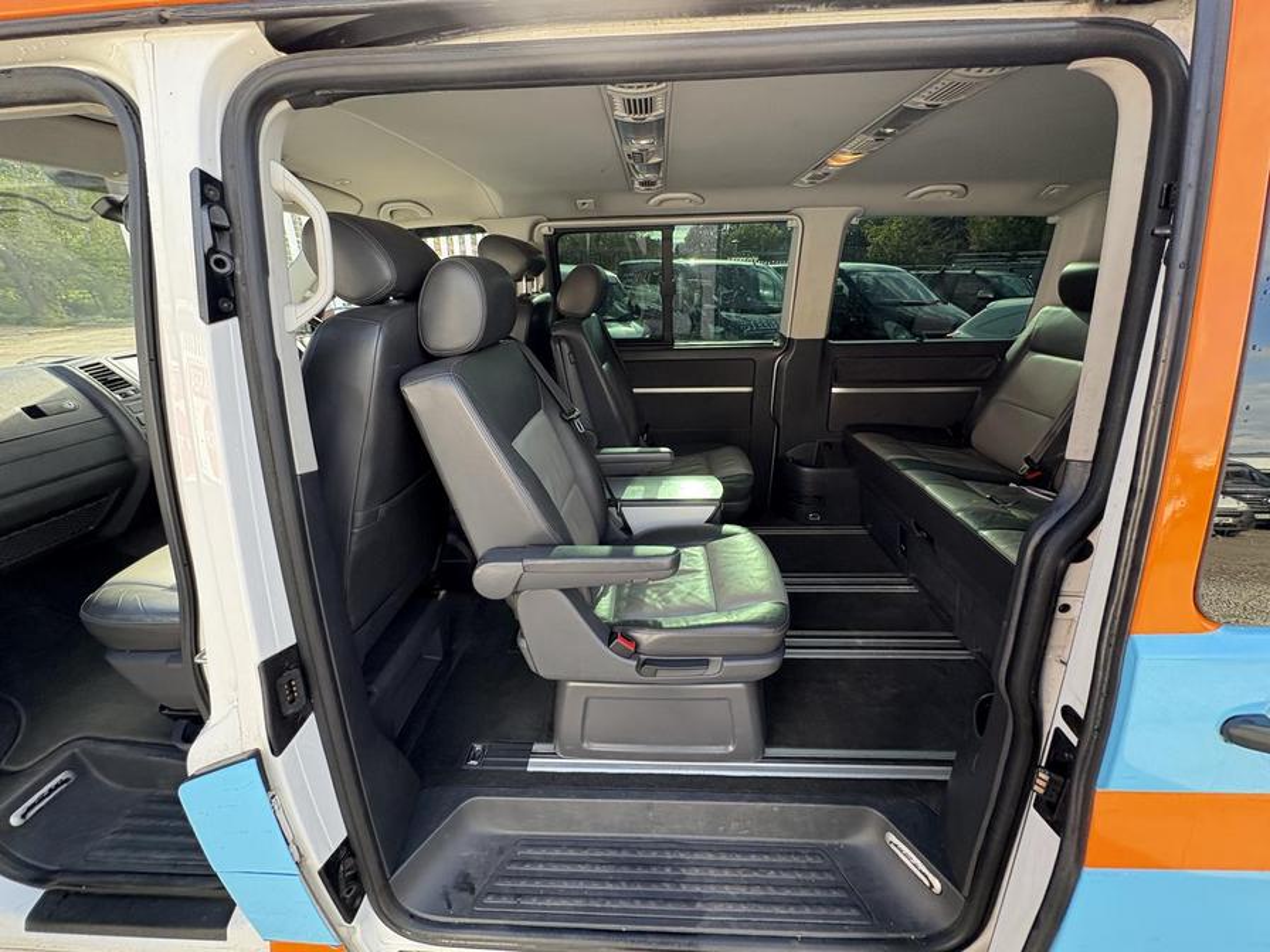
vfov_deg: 85.7
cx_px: 635
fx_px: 514
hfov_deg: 102.1
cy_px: 476
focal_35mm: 14
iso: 125
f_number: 2.2
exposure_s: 1/117
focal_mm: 2.22
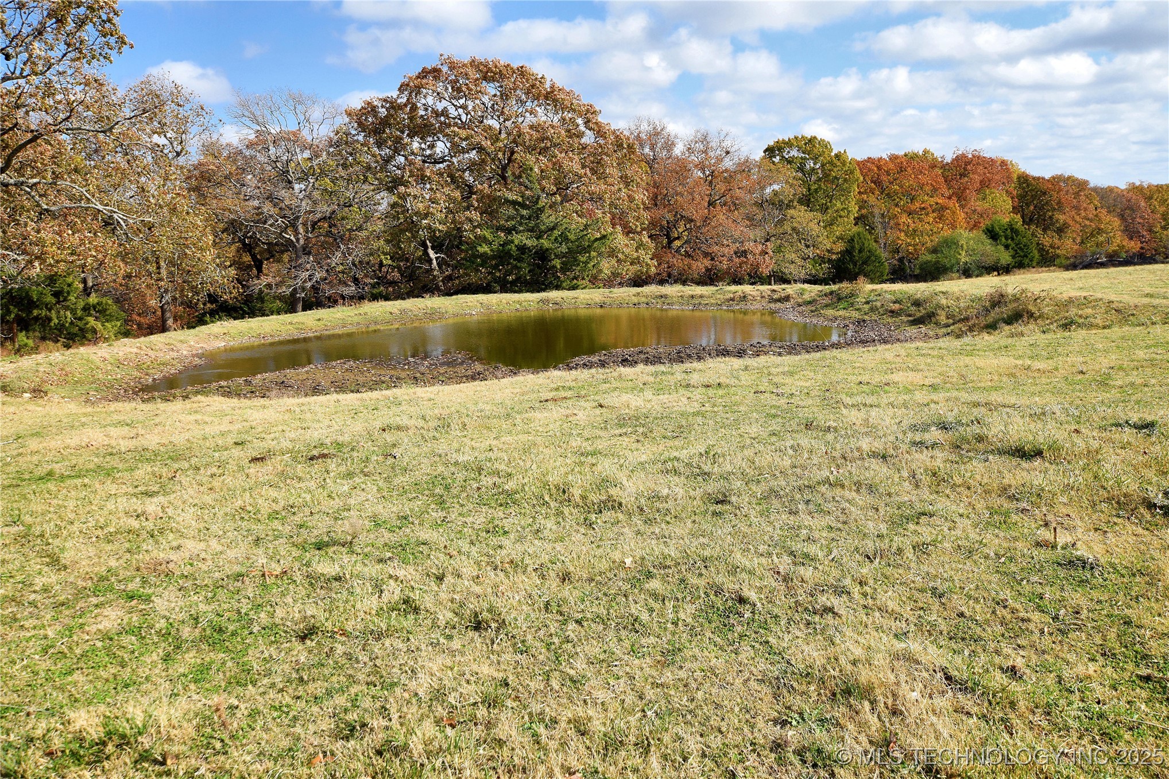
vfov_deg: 43.6
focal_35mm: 30
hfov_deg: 61.9
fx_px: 974
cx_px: 584
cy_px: 390
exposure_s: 1/400
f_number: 8
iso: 200
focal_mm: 20
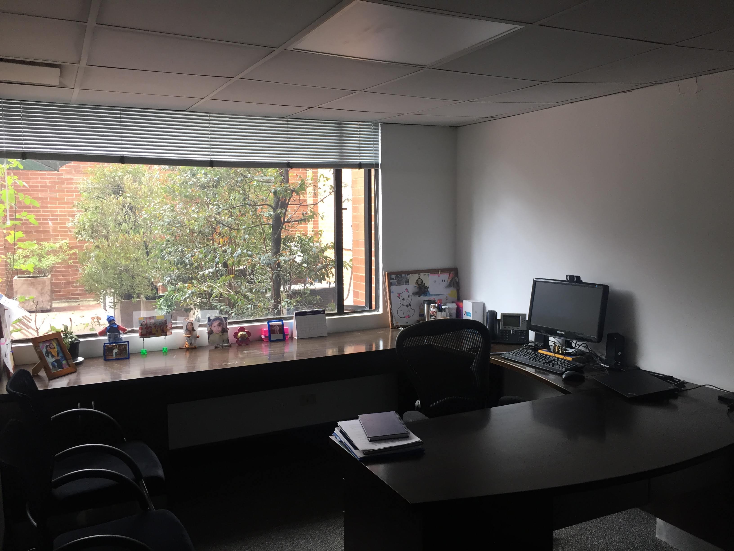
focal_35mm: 29
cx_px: 367
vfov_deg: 48.2
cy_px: 276
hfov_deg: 61.7
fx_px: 615
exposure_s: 1/40
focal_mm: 4.15
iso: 32
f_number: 2.2
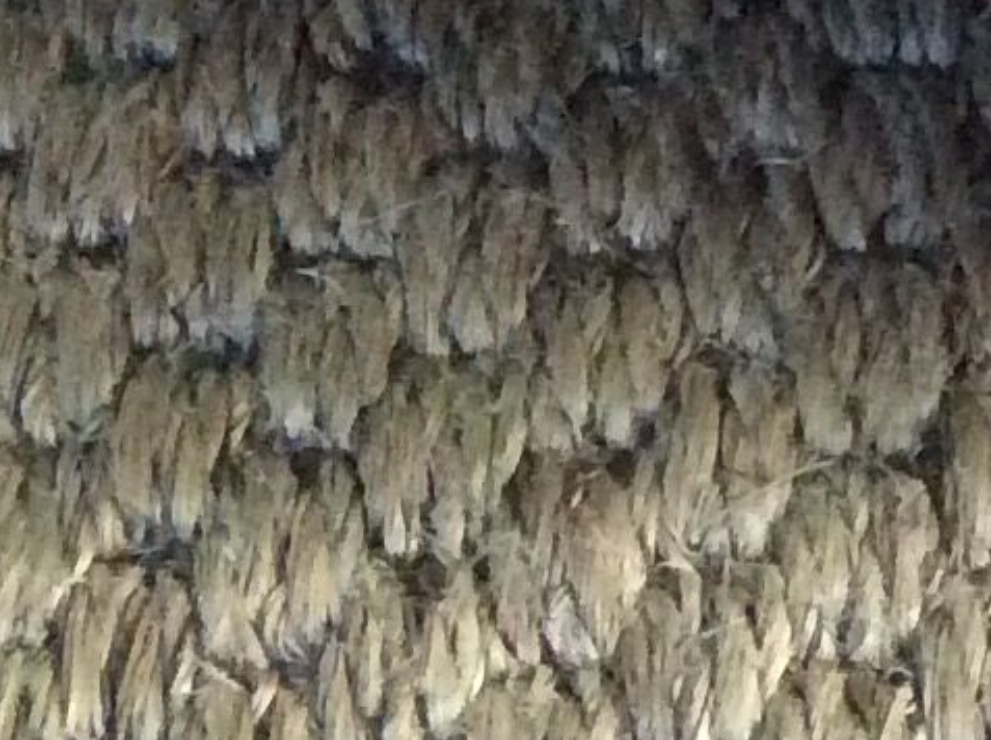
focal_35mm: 174
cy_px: -732
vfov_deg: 8.1
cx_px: 1589
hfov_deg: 10.9
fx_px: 4973
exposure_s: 1/25
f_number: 2.4
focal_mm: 3.3
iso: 320
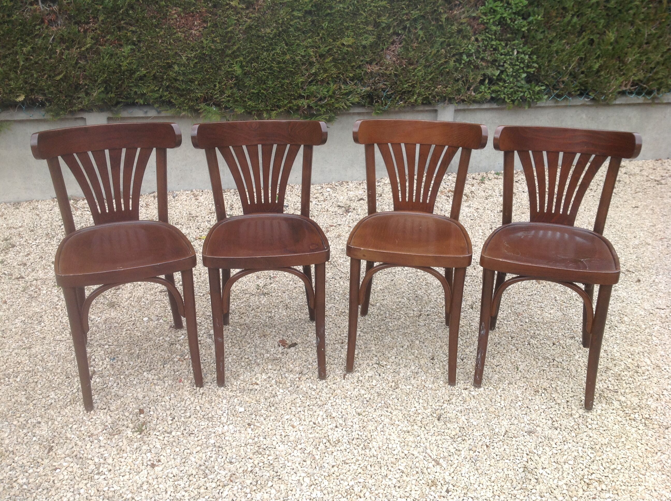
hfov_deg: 52.7
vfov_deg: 40.6
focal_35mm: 35
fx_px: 677
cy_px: 250
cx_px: 336
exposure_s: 1/403
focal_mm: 4.28
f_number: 2.4
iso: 50
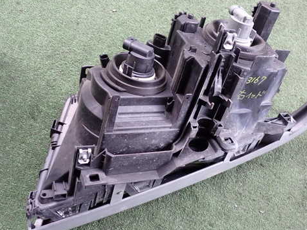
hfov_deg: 48.7
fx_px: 337
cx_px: 183
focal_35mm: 38
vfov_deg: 37.7
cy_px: 113
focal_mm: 5.4
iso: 200
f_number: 2.3
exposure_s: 1/100
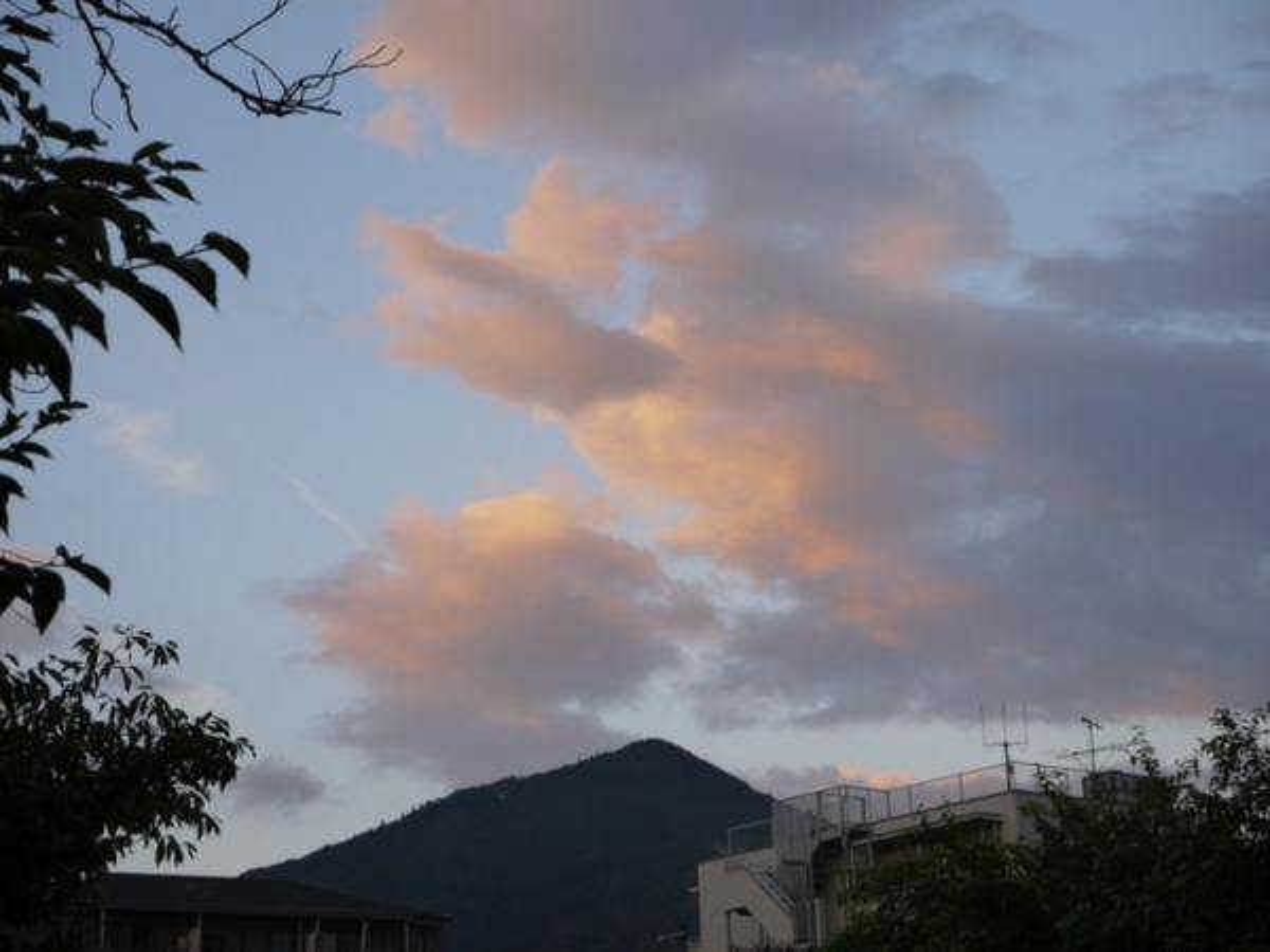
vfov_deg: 17.6
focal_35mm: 84
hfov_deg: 23.3
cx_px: 635
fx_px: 3082
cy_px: 476
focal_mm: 42
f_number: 5.6
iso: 160
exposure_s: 1/125
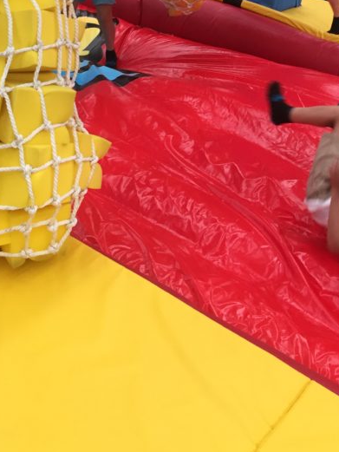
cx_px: 240
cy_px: 38
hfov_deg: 25.5
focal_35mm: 57
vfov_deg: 32.0
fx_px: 744
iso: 50
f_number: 2.2
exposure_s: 1/33
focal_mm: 4.15
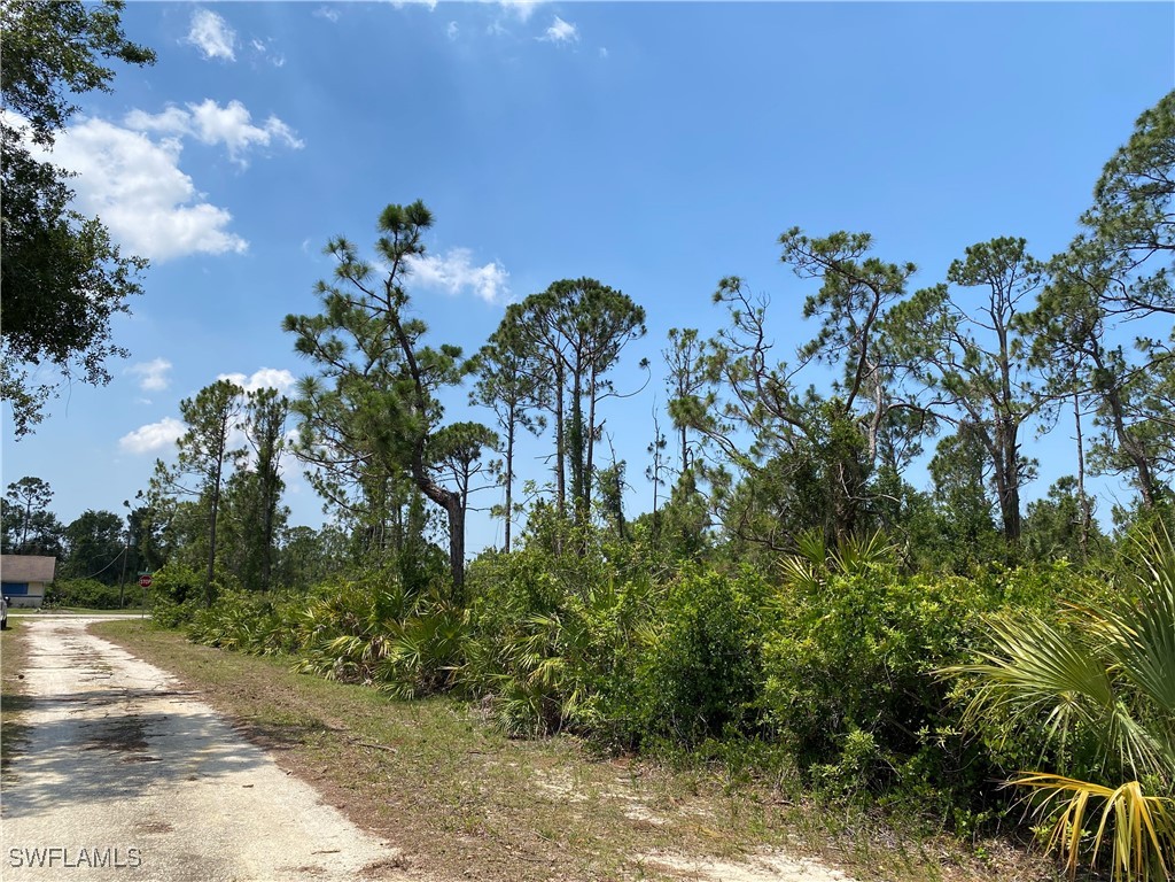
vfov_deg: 53.1
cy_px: 441
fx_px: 883
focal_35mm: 26
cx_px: 588
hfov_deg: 67.3
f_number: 1.8
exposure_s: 1/3300
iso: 32
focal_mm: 4.25
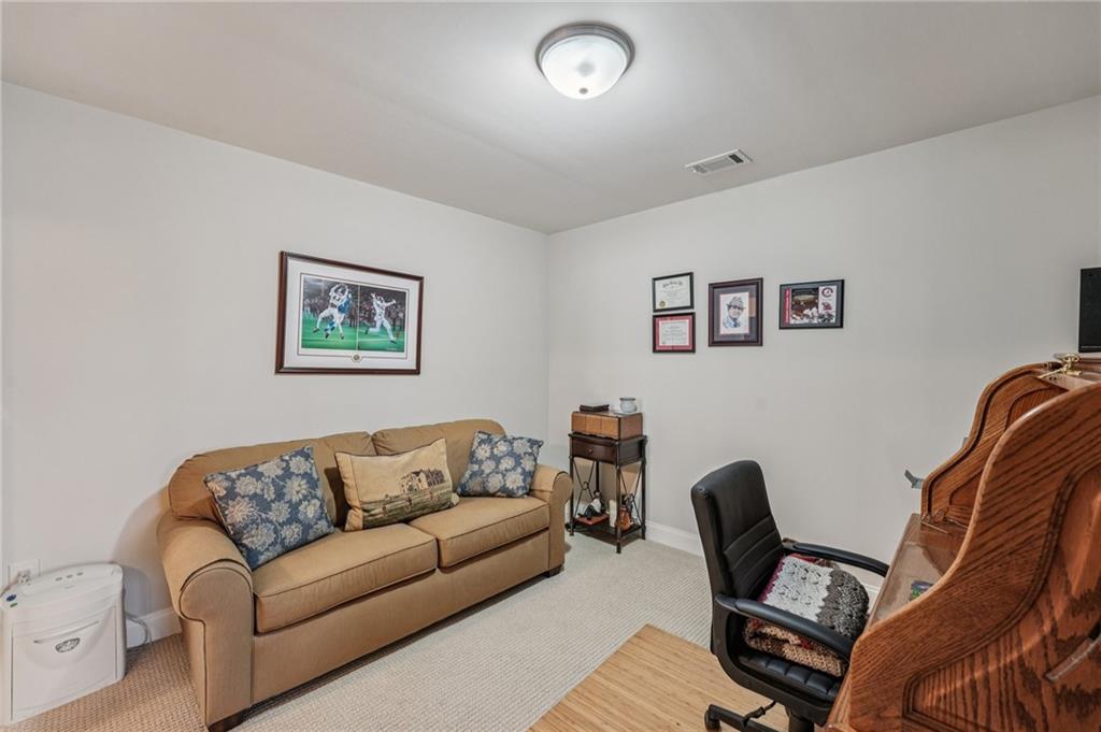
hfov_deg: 104.3
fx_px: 428
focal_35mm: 14
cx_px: 550
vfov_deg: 81.1
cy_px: 366
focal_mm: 14
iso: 320
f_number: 8
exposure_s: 1/2.5
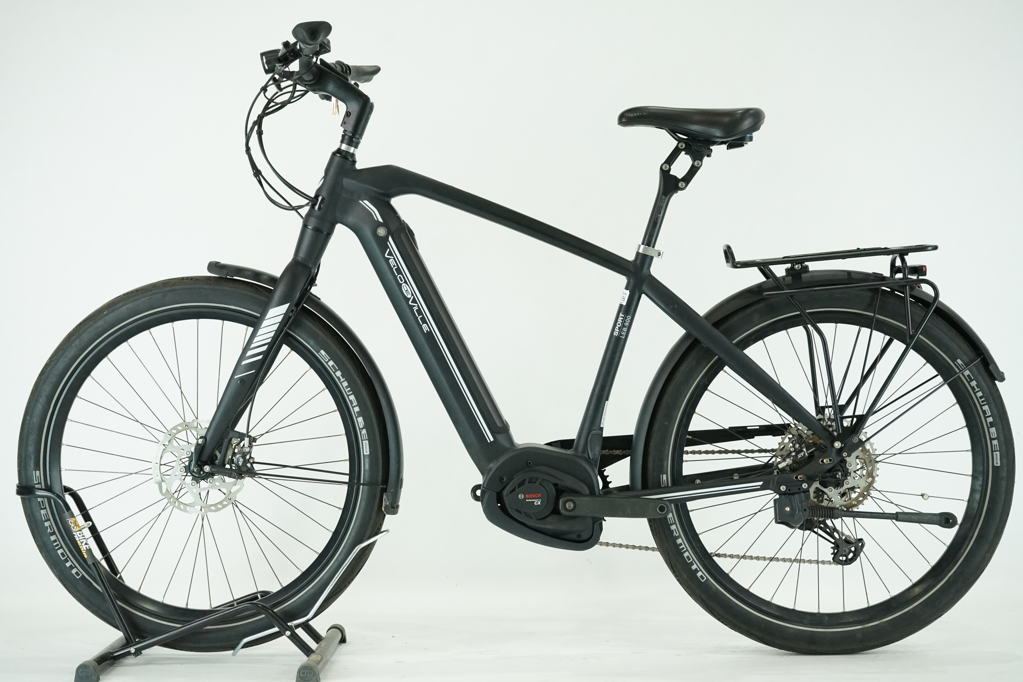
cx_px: 512
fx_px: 1762
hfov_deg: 32.4
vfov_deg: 21.9
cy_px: 341
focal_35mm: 62
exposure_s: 1/200
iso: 2500
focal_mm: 62
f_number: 7.1
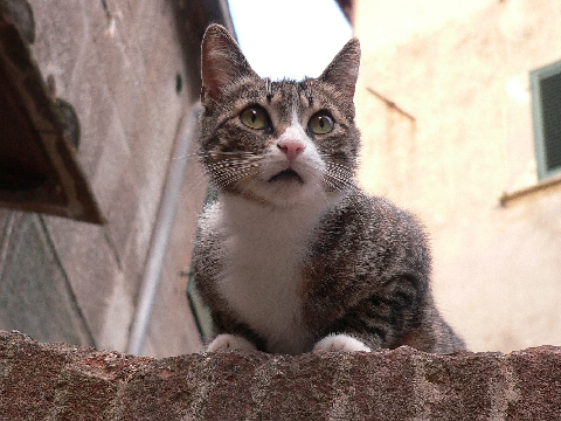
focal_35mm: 78
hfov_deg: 25.0
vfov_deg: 18.9
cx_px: 280
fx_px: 1264
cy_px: 210
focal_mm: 13.1
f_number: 2.8
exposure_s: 1/80
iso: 200
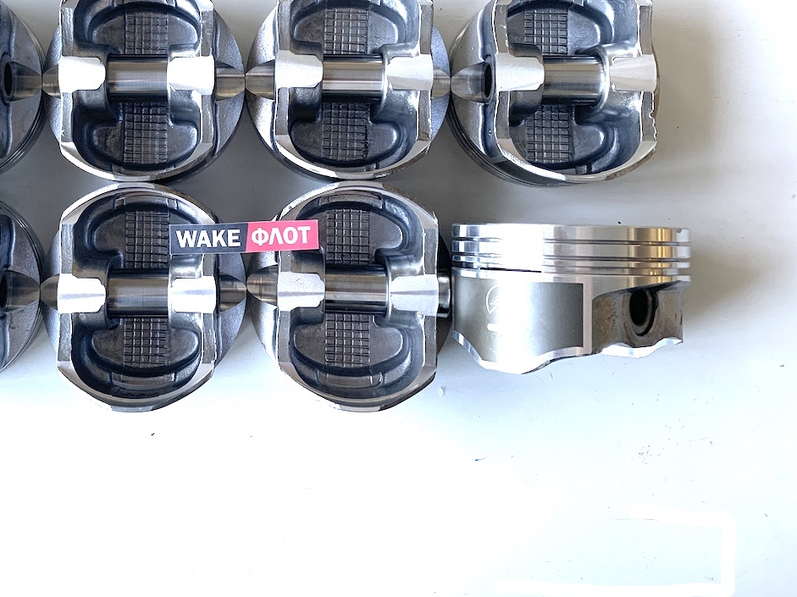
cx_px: 236
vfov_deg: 36.2
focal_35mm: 39
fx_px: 898
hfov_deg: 46.7
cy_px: 170
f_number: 1.8
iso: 100
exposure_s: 1/111
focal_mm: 4.25
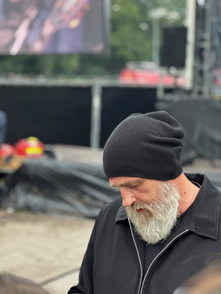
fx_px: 655
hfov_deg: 19.1
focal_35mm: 77
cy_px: 147
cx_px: 110
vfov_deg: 25.3
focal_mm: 9
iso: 32
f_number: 2.8
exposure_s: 1/121
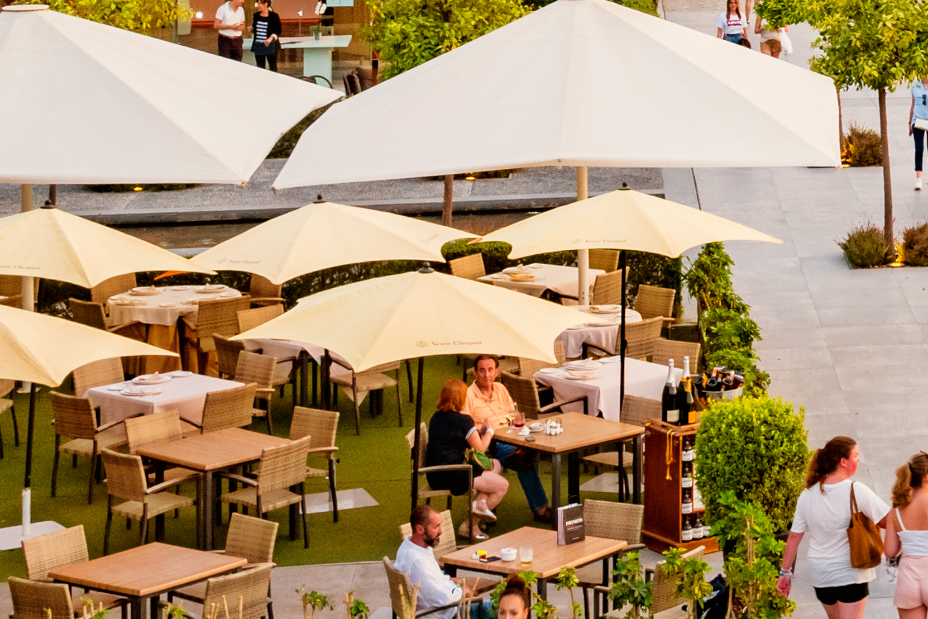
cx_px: 1528
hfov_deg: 15.6
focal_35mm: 117
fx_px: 3016
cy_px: -98
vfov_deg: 11.5
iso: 400
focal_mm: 20
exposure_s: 1/40
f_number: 7.1
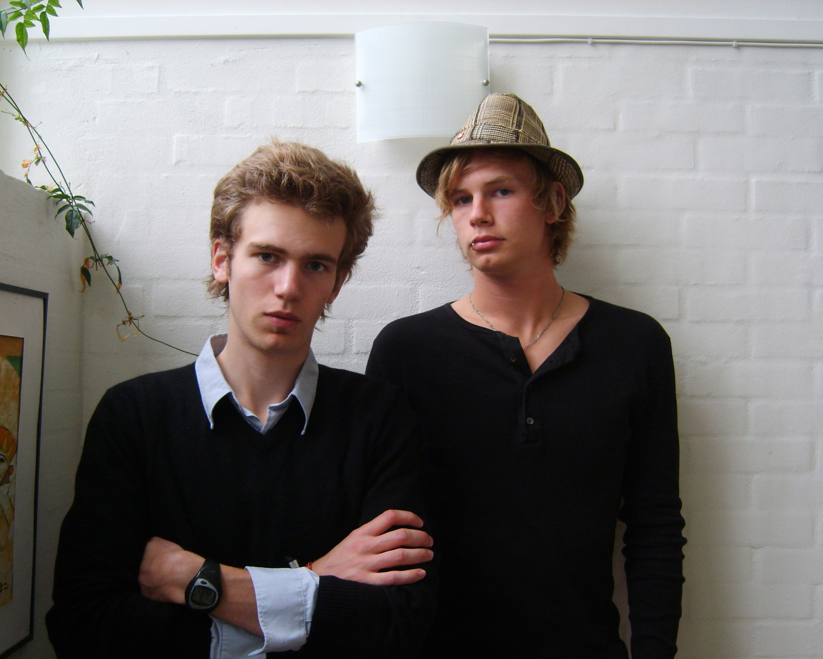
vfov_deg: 40.1
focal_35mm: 37
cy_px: 334
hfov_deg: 49.1
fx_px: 901
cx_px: 390
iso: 123
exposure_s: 1/30
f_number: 2.8
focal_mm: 7.4
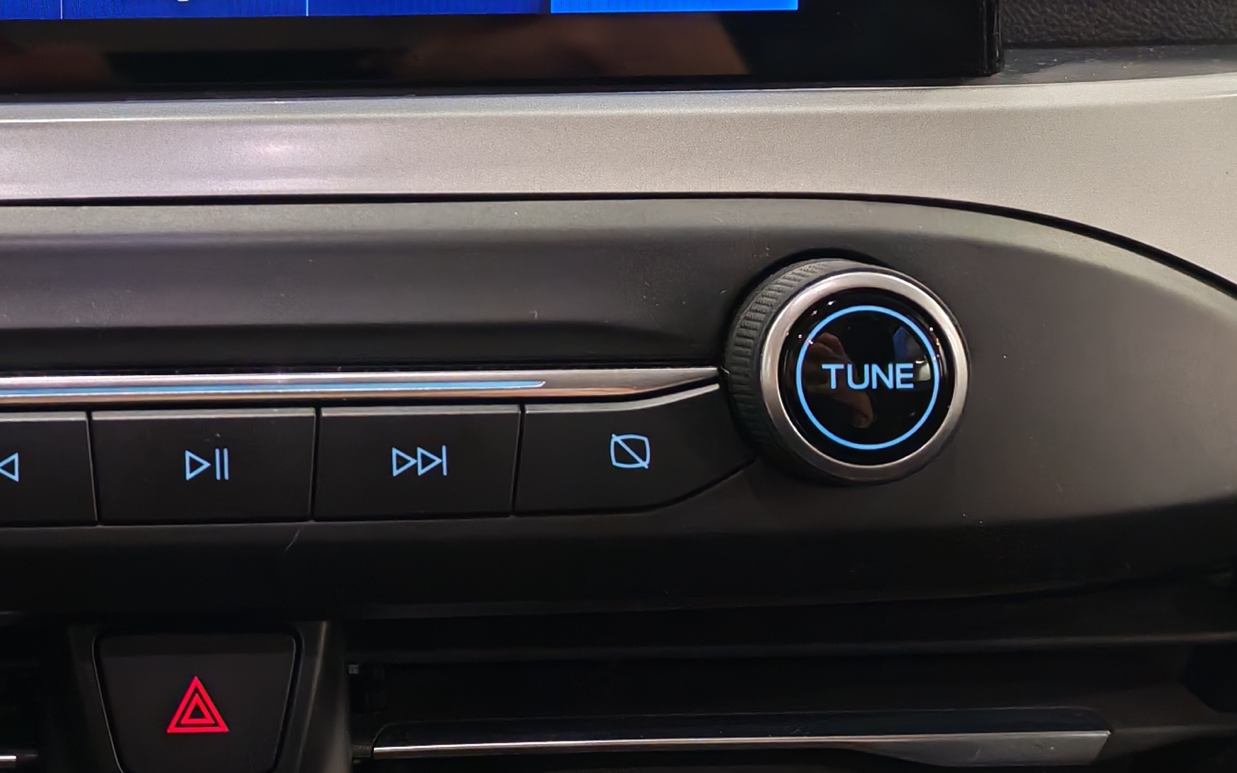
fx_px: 2596
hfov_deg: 26.2
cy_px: 157
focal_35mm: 77
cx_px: 209
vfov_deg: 16.8
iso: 1250
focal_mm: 6.12
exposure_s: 1/100
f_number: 1.9
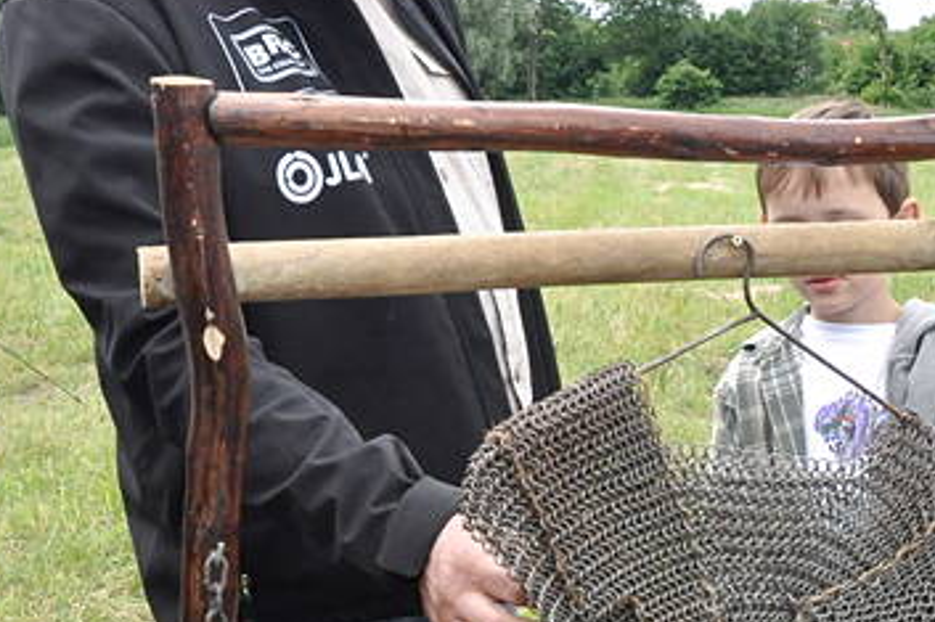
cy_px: 687
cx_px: 834
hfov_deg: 29.7
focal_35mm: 65
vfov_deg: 20.0
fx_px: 1687
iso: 1250
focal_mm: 18
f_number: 14
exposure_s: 1/160
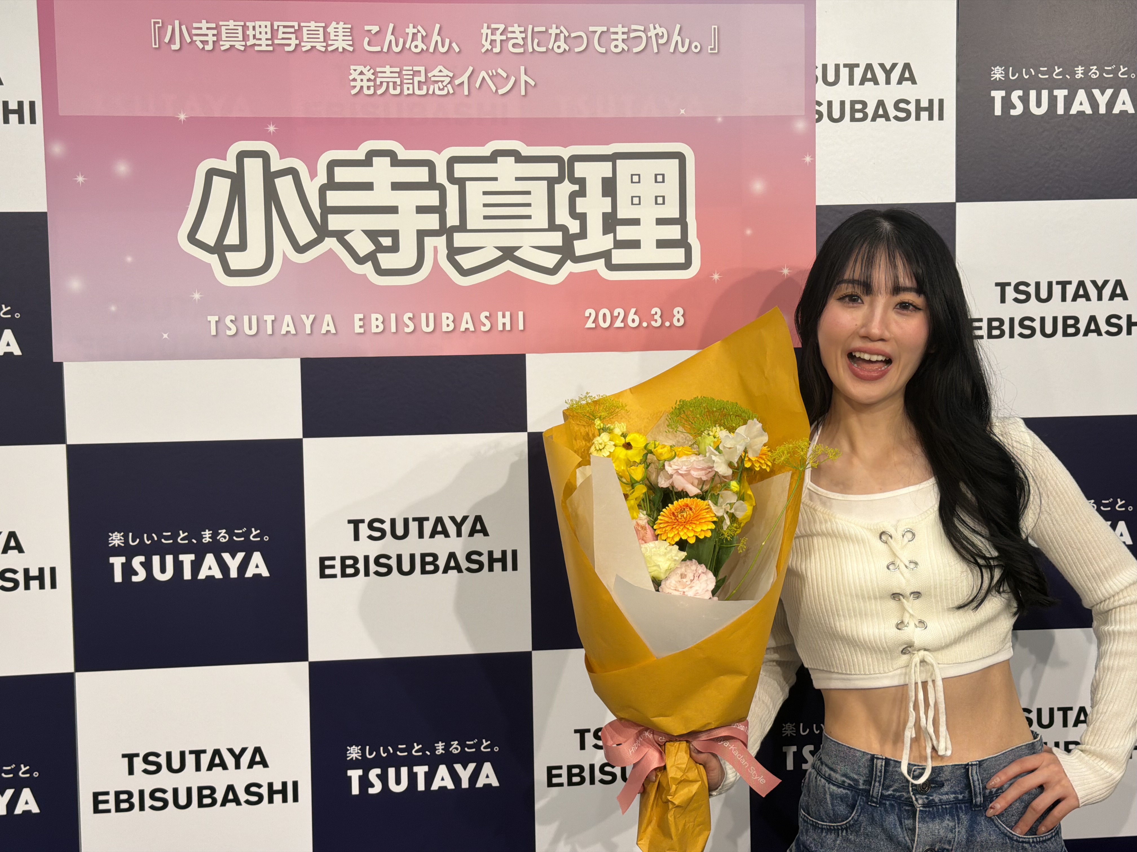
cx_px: 568
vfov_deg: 30.3
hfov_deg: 39.7
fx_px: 1577
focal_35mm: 48
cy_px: 426
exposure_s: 1/120
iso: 50
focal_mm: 6.76
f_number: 1.78
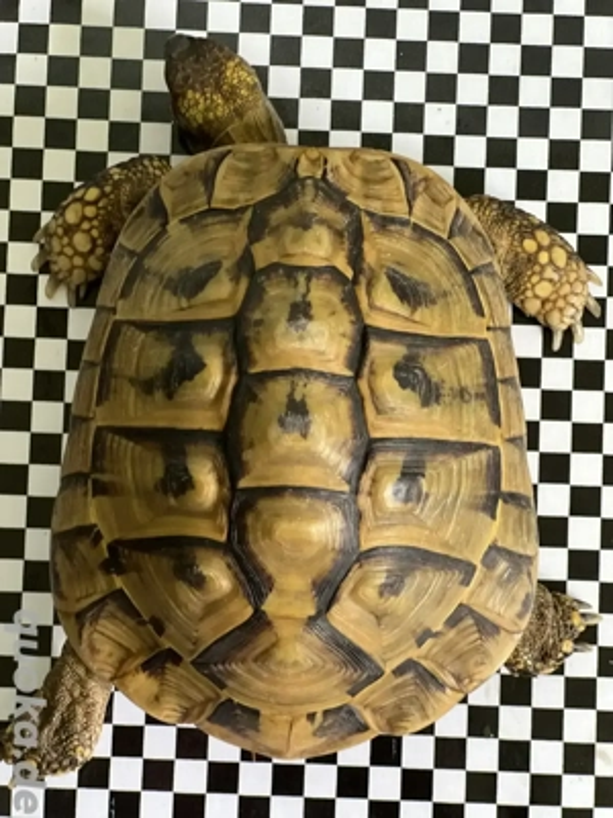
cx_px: 306
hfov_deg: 19.1
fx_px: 1818
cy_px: 409
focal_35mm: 77
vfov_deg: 25.3
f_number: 2.8
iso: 160
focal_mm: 9
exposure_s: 1/40
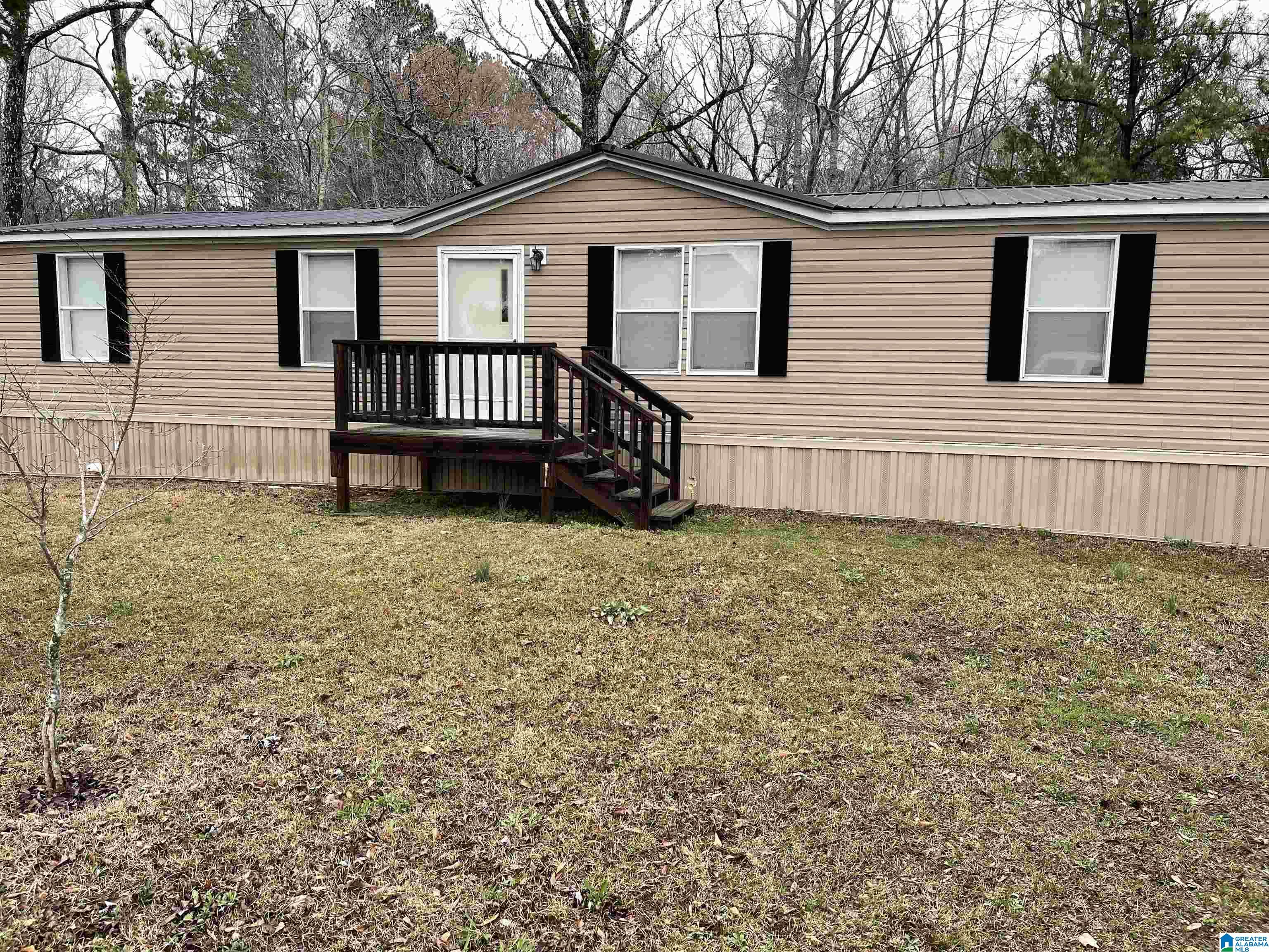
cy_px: 476
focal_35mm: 26
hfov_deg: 67.3
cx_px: 634
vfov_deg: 53.1
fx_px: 953
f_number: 1.6
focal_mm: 5.1
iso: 32
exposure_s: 1/507
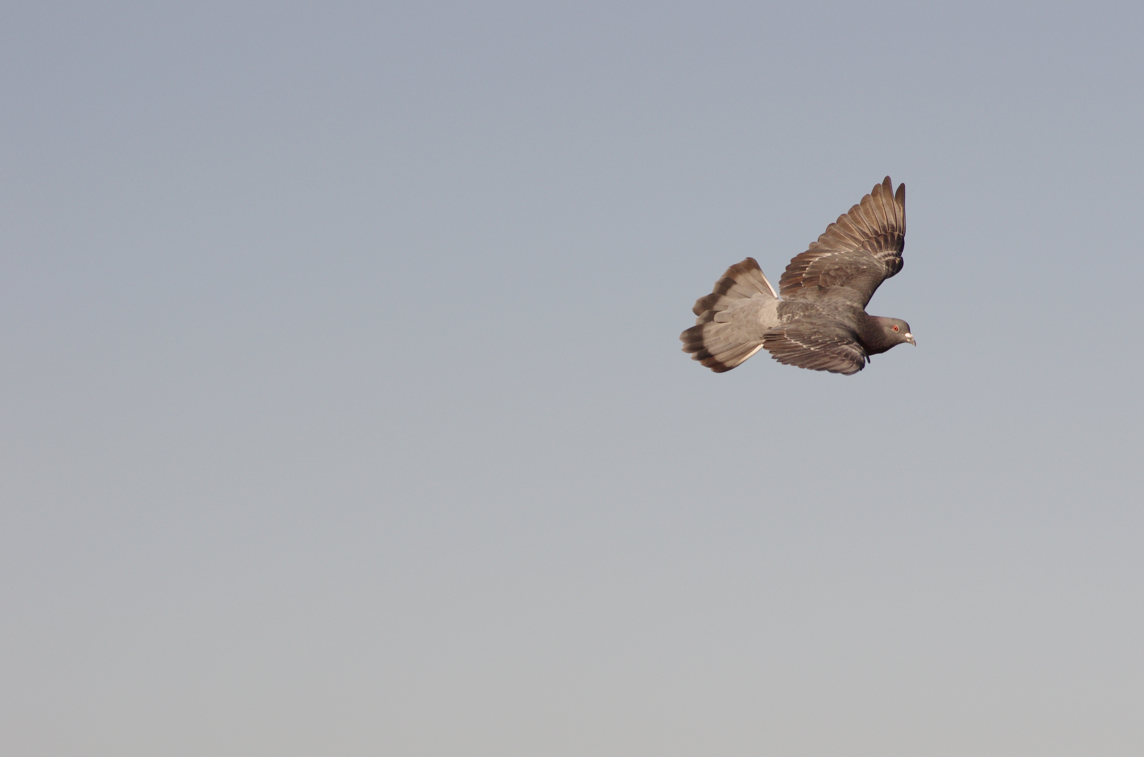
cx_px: 572
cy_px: 378
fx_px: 11892
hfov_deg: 5.5
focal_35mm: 375
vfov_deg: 3.6
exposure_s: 1/2000
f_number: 7.1
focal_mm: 250
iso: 500
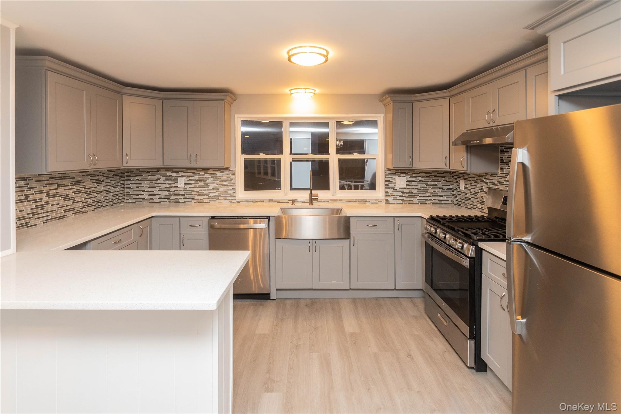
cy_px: 207
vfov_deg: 77.3
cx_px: 310
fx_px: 259
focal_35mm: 15
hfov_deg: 100.4
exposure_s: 1/60
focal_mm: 10
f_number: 5.6
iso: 1250
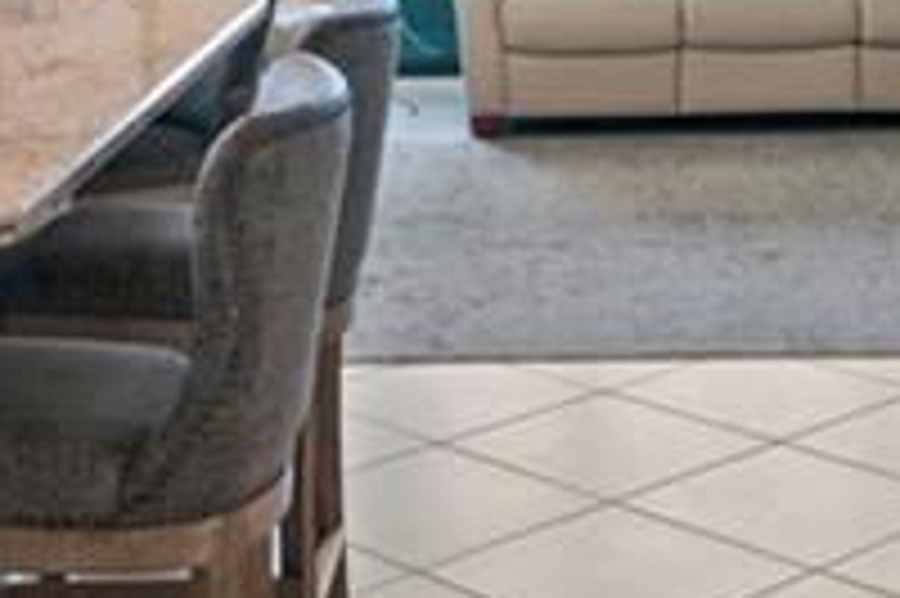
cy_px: -259
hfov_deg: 22.1
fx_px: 2298
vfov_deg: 14.0
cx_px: 526
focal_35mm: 92
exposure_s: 1/1.25
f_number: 10
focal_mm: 18
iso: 320
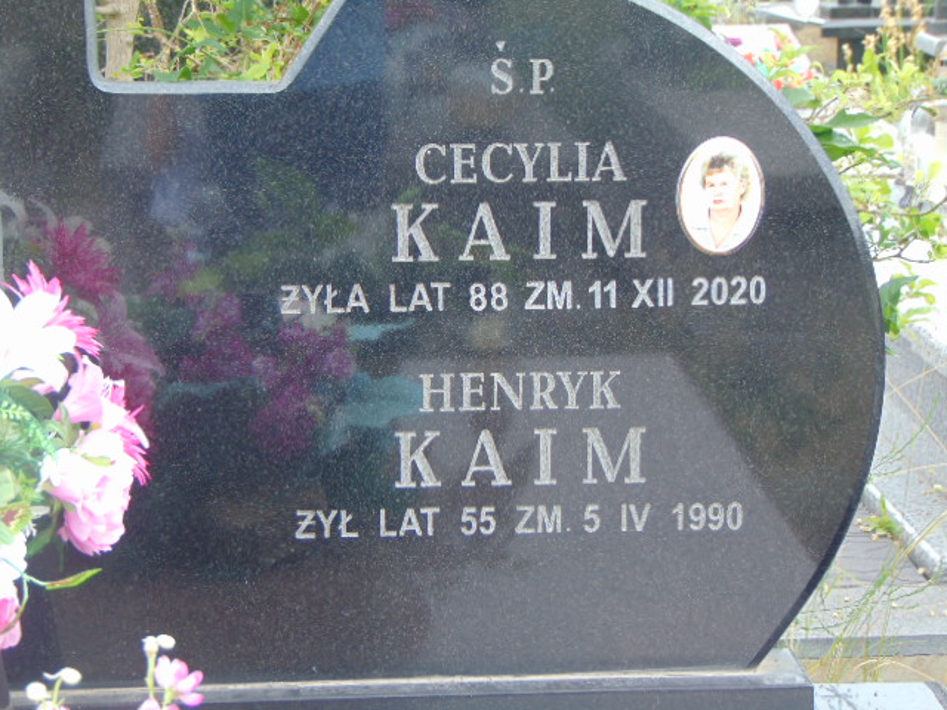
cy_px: 355
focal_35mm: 108
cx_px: 474
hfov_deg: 18.2
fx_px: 2955
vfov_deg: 13.7
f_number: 3.9
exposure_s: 1/100
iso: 80
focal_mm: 19.4
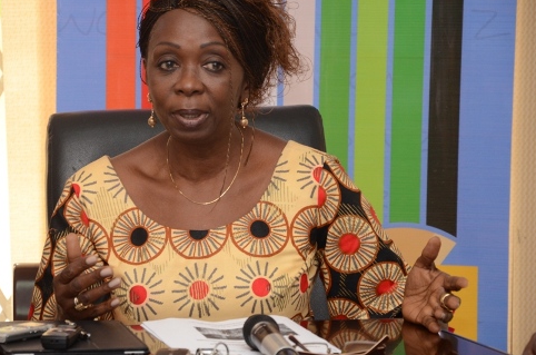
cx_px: 200
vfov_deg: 6.8
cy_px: 172
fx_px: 2980
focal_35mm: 201
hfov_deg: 10.3
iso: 800
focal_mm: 105
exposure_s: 1/60
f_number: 7.1
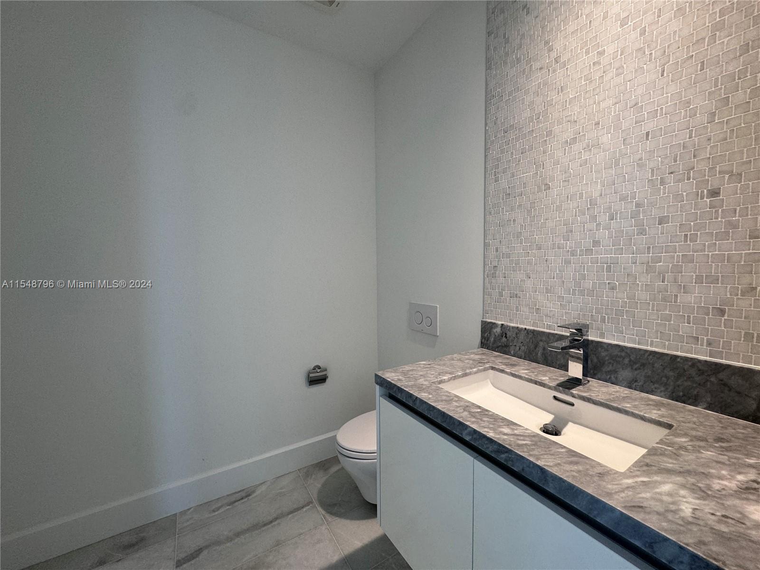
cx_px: 380
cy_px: 285
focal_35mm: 14
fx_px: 307
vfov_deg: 85.7
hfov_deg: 102.1
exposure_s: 1/120
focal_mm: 2.22
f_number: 2.2
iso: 160
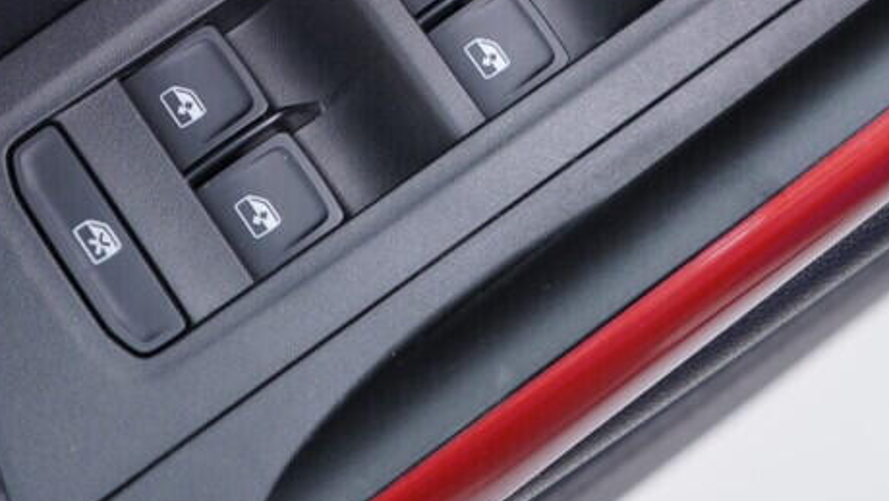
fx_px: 1981
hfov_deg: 25.3
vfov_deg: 13.9
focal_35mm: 84
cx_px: 501
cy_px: -127
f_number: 2.8
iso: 250
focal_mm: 24
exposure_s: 1/40
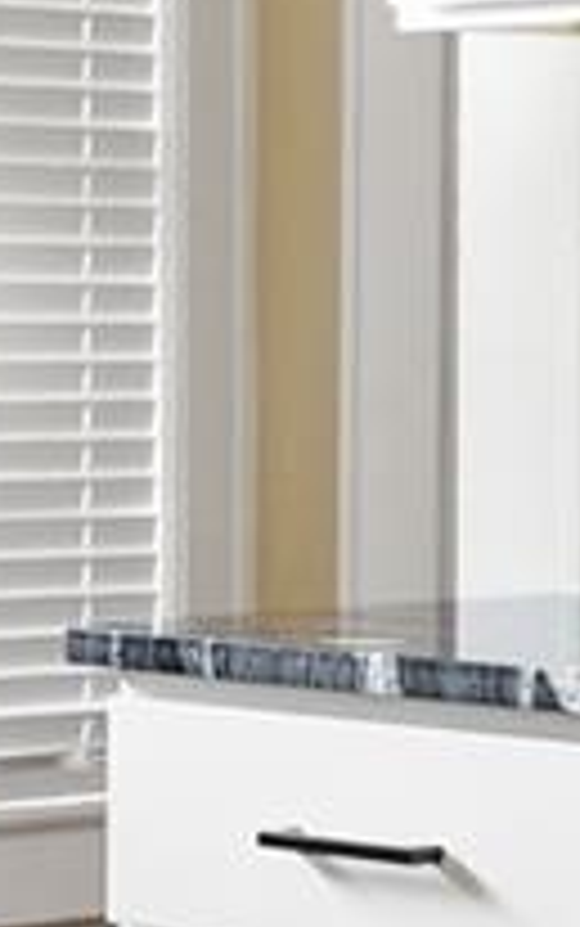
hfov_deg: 6.9
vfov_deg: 13.2
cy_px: 428
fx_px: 3990
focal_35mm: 158
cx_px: -1502
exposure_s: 1/100
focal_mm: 20
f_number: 2.5
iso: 400
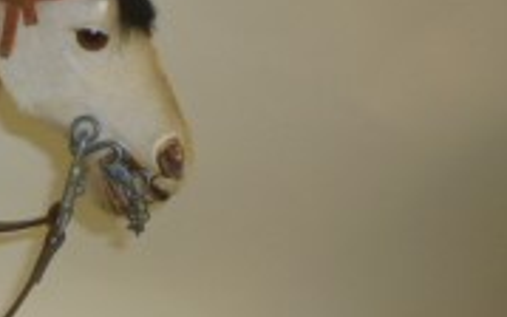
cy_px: 481
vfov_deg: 11.4
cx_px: -300
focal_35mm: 110
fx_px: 1520
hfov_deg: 16.8
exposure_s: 1/30
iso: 100
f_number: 3.3
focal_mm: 5.2
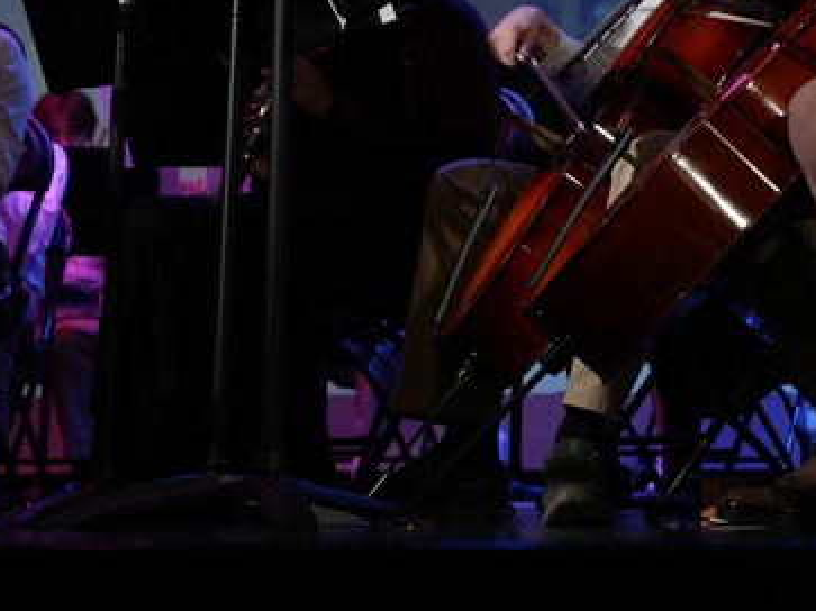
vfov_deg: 12.8
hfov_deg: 16.4
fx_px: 2706
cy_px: 95
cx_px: 980
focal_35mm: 115
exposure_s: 1/160
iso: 1000
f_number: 4
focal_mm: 42.3
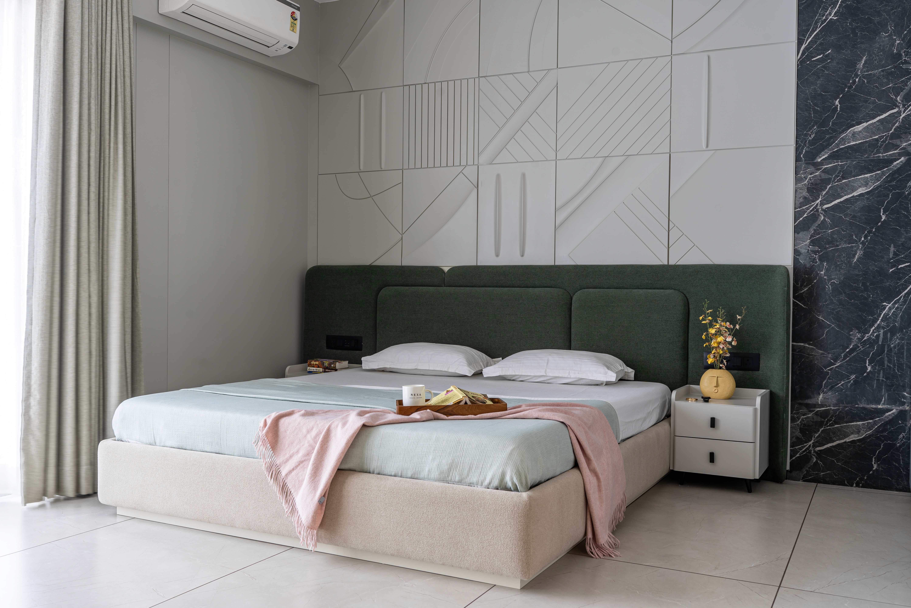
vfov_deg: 37.9
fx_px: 886
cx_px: 456
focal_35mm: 35
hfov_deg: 54.4
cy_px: 304
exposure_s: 1/2
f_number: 9
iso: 100
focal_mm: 35
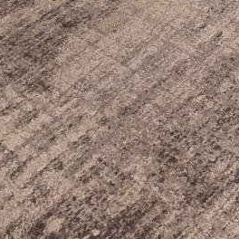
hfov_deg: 17.5
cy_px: -363
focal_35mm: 87
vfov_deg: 13.4
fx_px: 680
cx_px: 379
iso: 160
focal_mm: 2.2
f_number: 1.9
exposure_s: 1/120
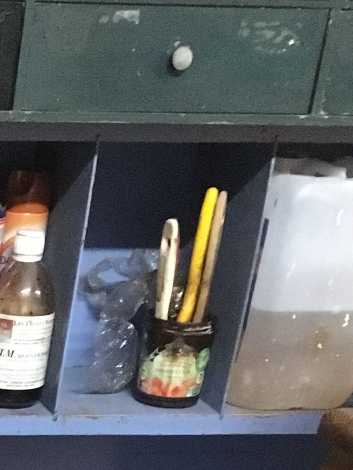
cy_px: 898
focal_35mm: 117
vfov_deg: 14.4
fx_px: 1590
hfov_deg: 11.5
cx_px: -330
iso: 640
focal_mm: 4.15
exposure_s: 1/17
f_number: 2.2
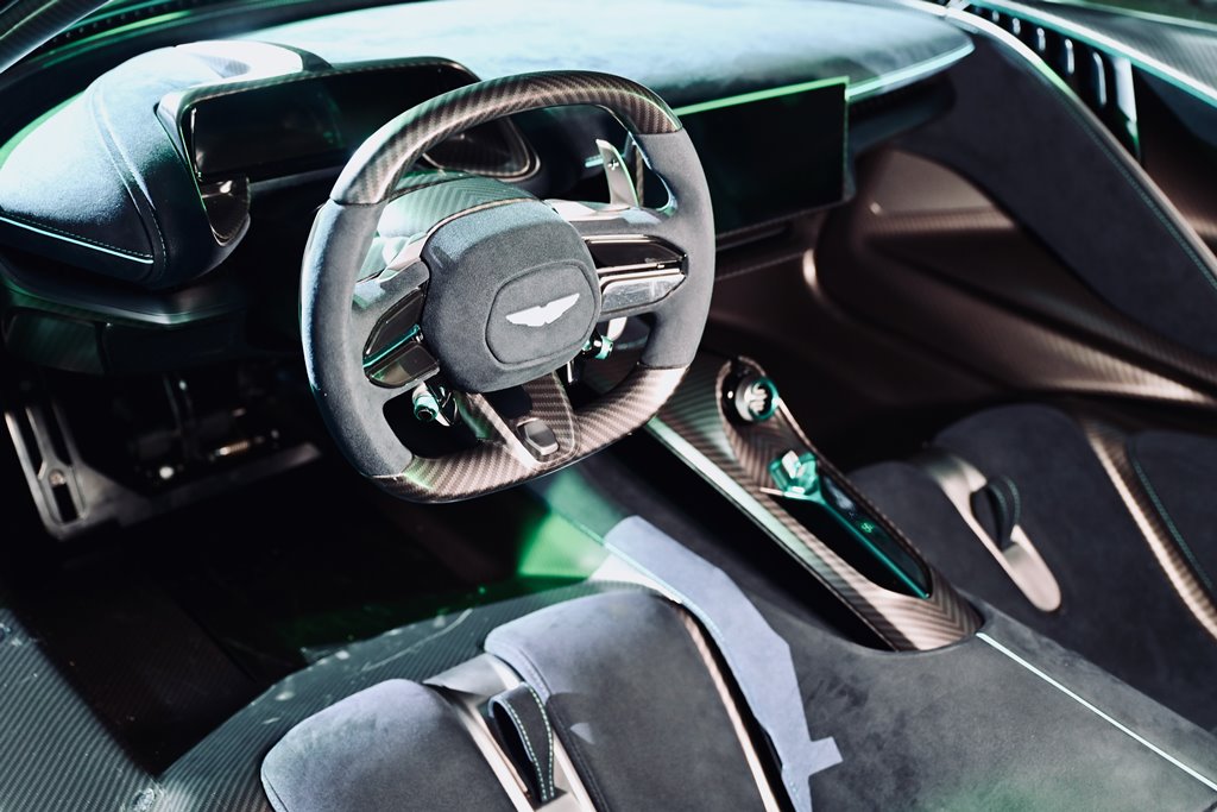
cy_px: 406
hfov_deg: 48.5
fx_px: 1352
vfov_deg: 33.4
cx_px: 608
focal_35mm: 40
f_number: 3.2
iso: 800
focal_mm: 40
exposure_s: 1/13
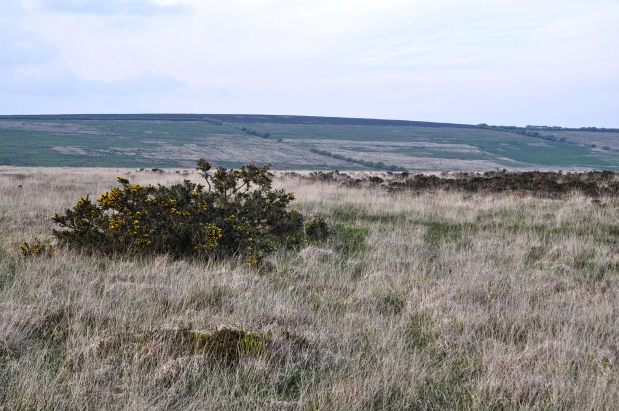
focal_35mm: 57
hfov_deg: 35.1
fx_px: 979
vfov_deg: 23.7
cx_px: 310
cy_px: 206
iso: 200
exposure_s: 1/80
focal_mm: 38
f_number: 8
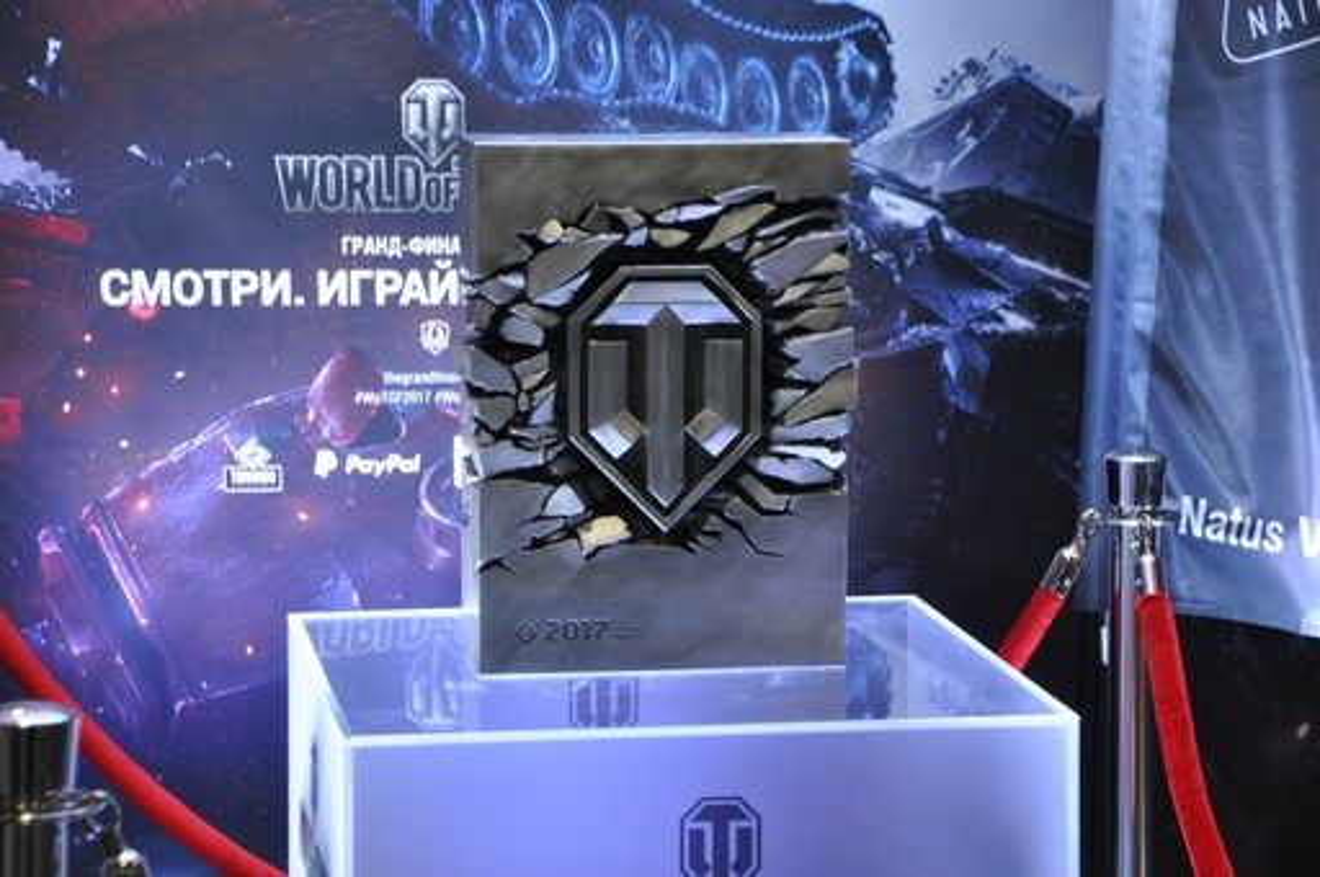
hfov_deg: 17.5
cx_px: 660
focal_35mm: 117
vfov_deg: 11.7
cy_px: 438
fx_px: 4285
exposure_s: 1/60
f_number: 5.6
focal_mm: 78
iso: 800
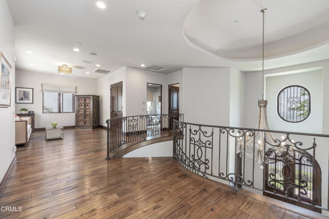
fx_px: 137
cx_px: 164
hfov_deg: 100.4
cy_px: 110
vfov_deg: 77.4
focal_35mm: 15
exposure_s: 1/5
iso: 200
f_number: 8
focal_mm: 15
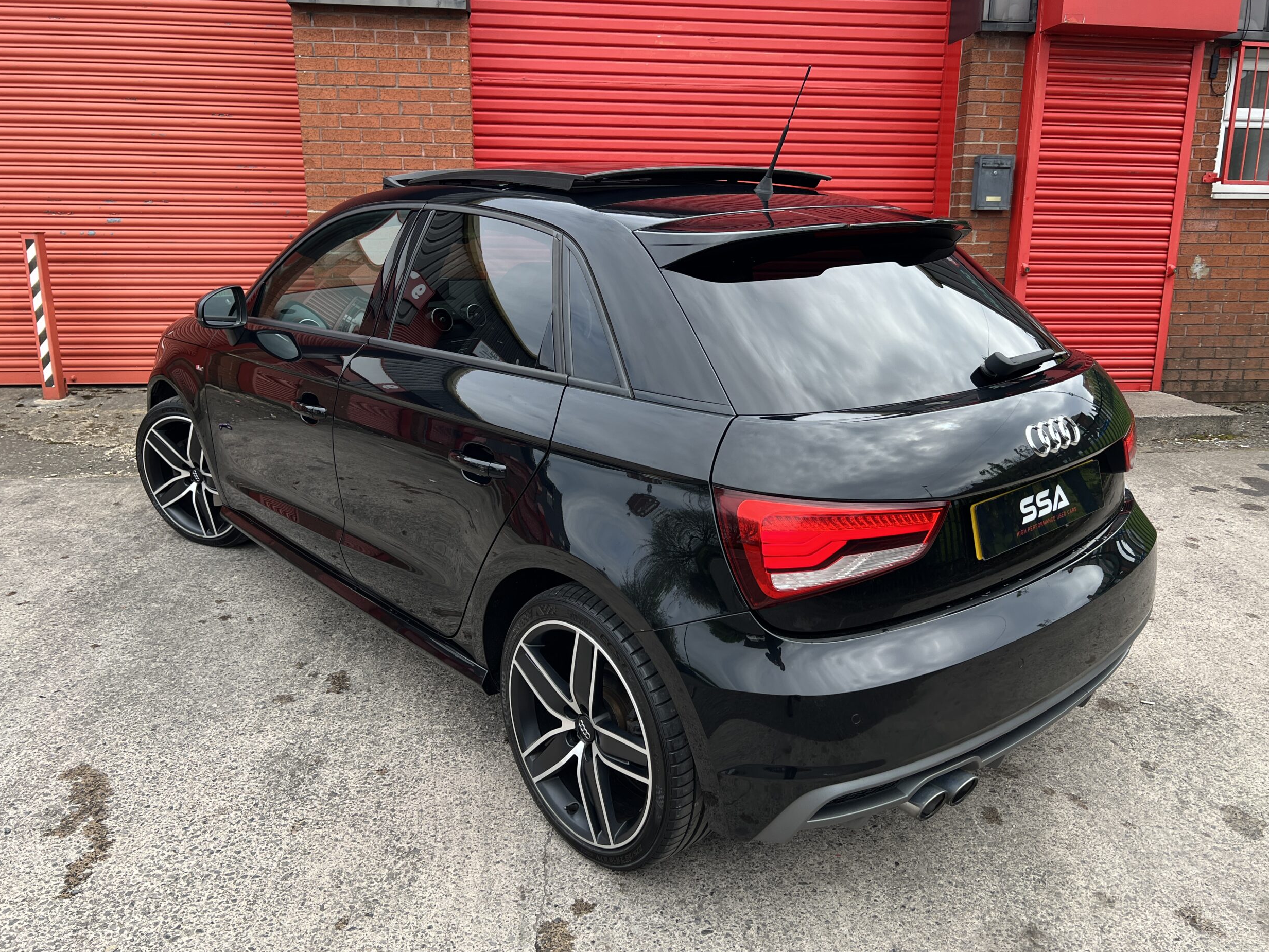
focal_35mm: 27
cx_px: 636
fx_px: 990
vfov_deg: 51.4
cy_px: 472
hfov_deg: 65.3
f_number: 1.5
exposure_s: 1/866
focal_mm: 5.7
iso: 50
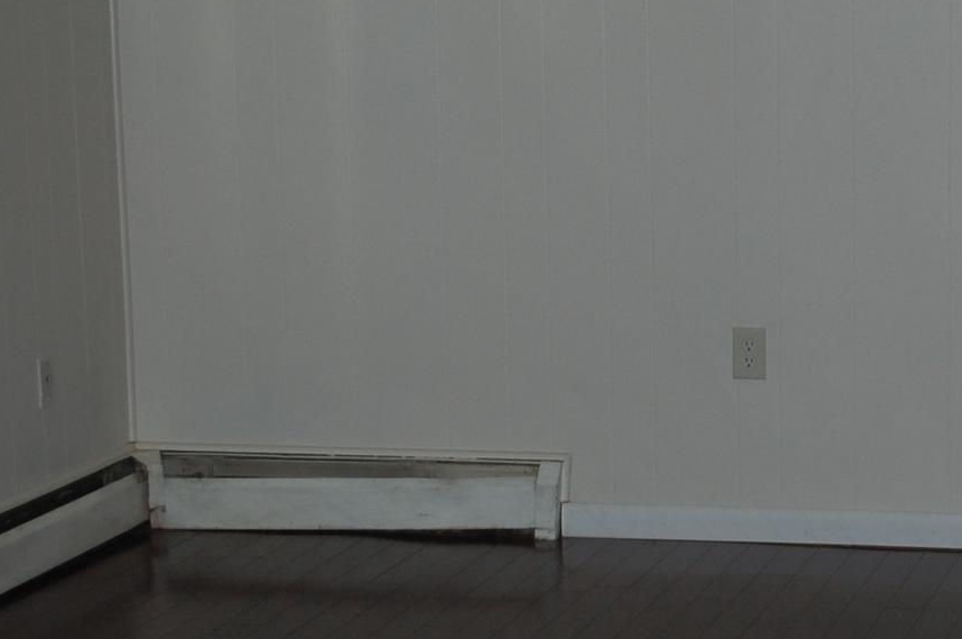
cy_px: 348
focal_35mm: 105
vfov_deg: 13.0
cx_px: 886
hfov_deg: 19.1
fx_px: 2809
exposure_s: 1/60
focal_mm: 29
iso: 400
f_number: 4.8
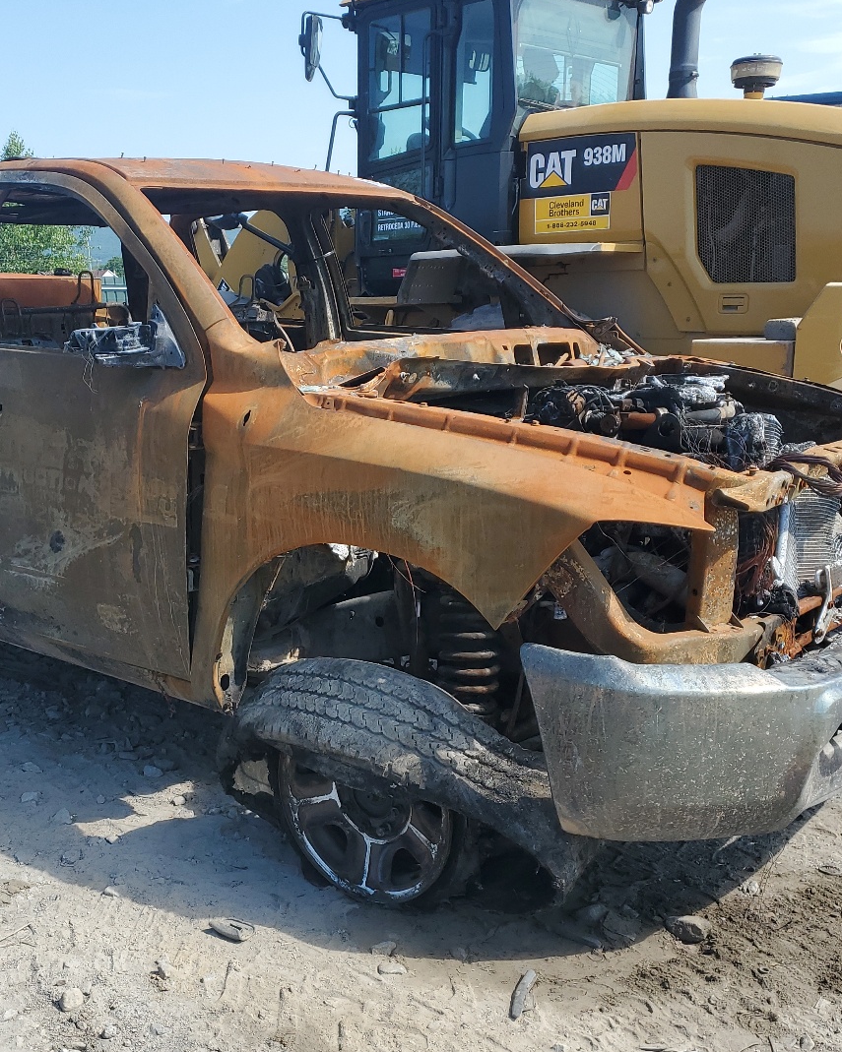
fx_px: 1184
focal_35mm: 38
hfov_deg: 38.5
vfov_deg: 47.9
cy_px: 579
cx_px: 252
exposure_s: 1/1667
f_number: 1.5
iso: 50
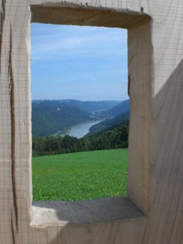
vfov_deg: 43.8
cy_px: 114
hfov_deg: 33.6
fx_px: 303
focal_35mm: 43
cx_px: 85
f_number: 4.4
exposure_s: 1/500
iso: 50
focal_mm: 6.3
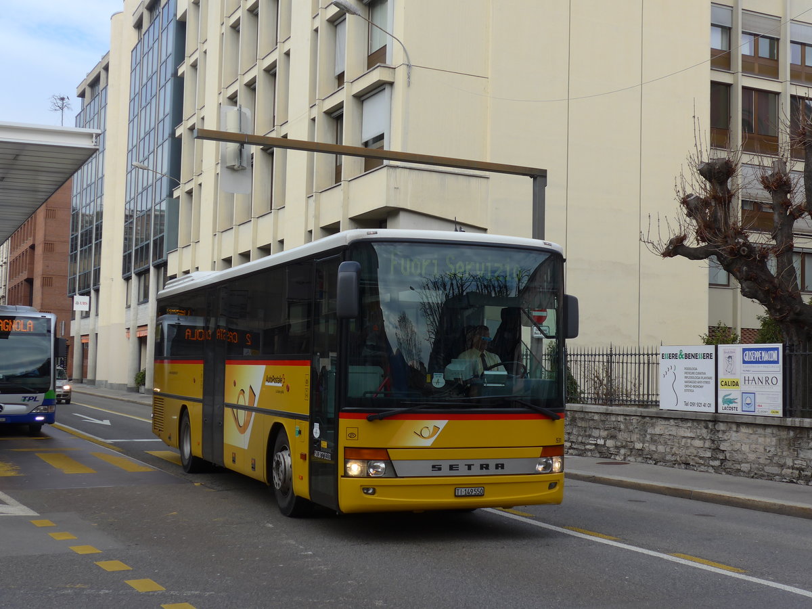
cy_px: 304
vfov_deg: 29.7
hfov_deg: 38.9
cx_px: 406
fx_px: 1149
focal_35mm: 49
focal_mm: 10.1
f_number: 3.2
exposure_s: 1/640
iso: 80
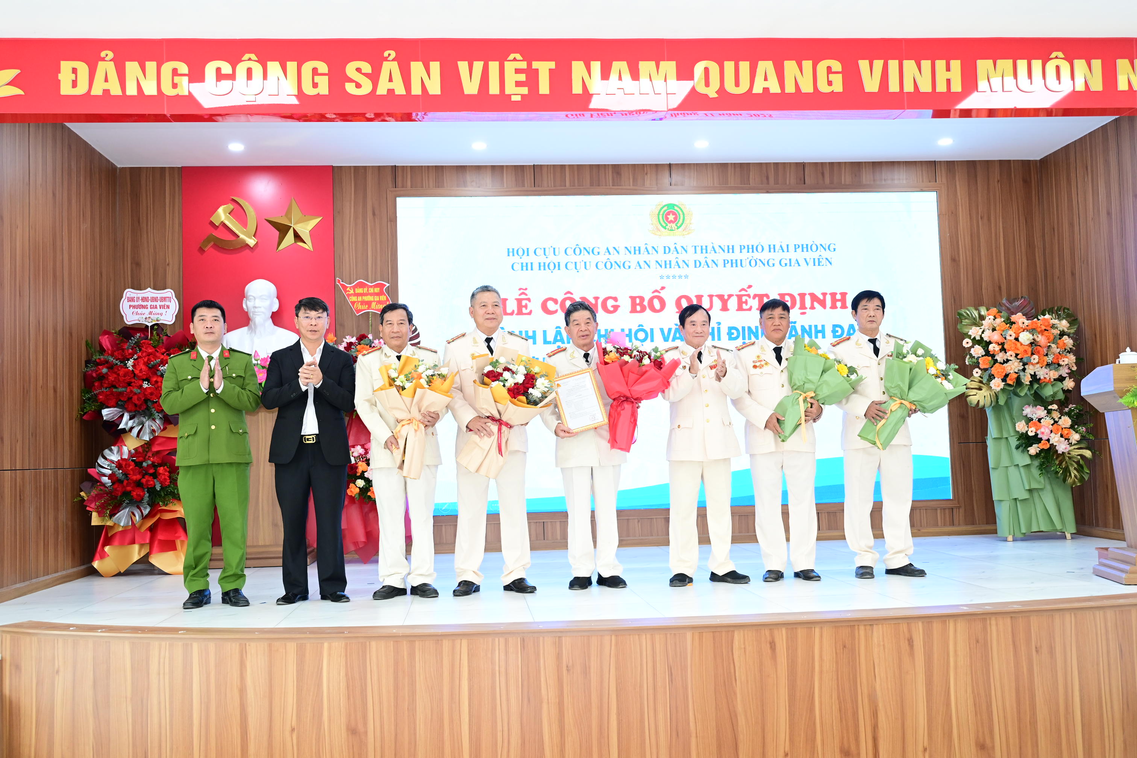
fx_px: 1105
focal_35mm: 35
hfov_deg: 54.4
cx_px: 568
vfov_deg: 37.9
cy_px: 379
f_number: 4
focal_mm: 35
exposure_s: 1/160
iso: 1600
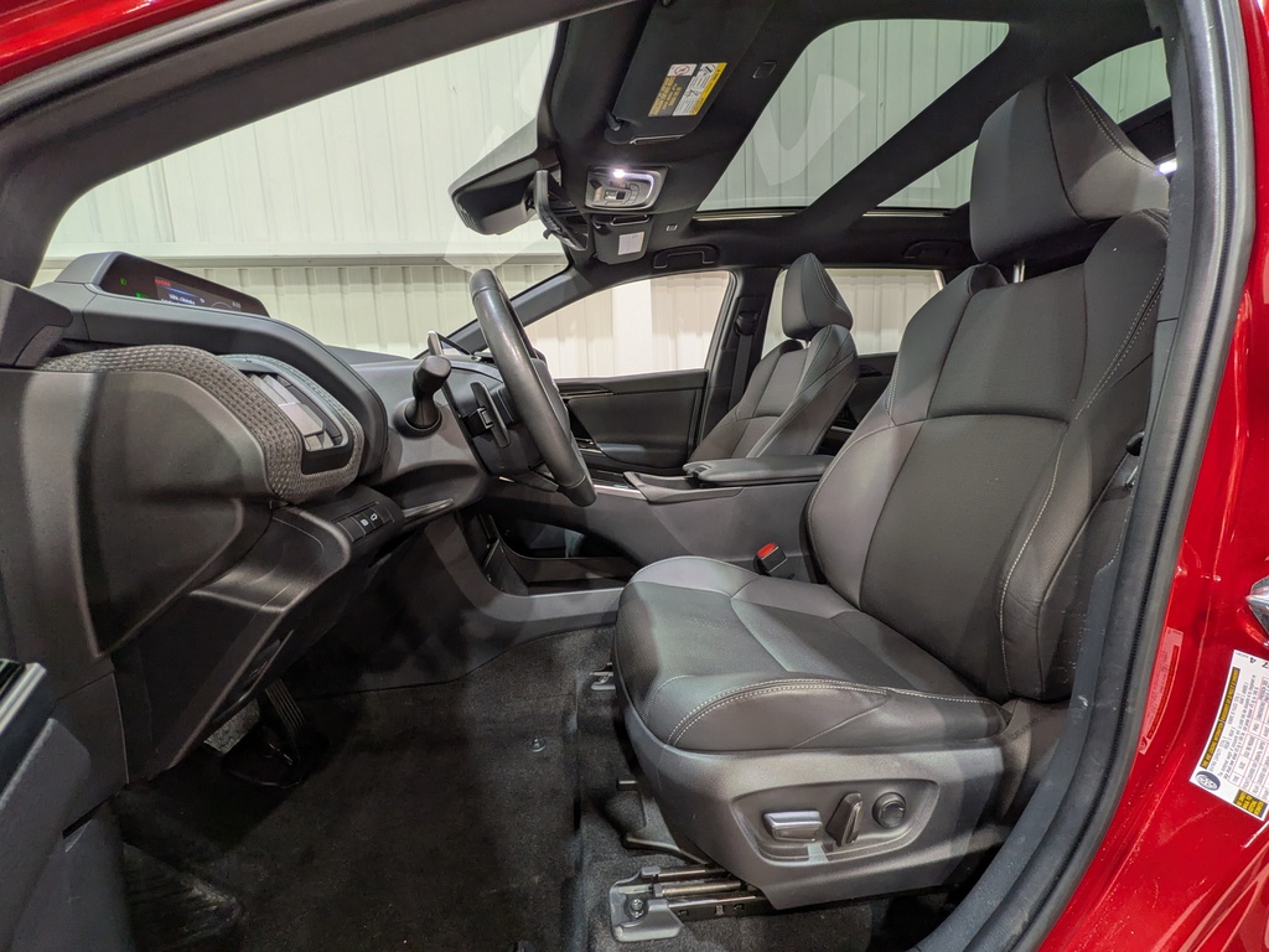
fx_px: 513
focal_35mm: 14
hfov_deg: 102.1
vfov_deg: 85.7
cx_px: 634
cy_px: 476
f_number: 2.2
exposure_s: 1/25
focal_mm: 1.83
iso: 58
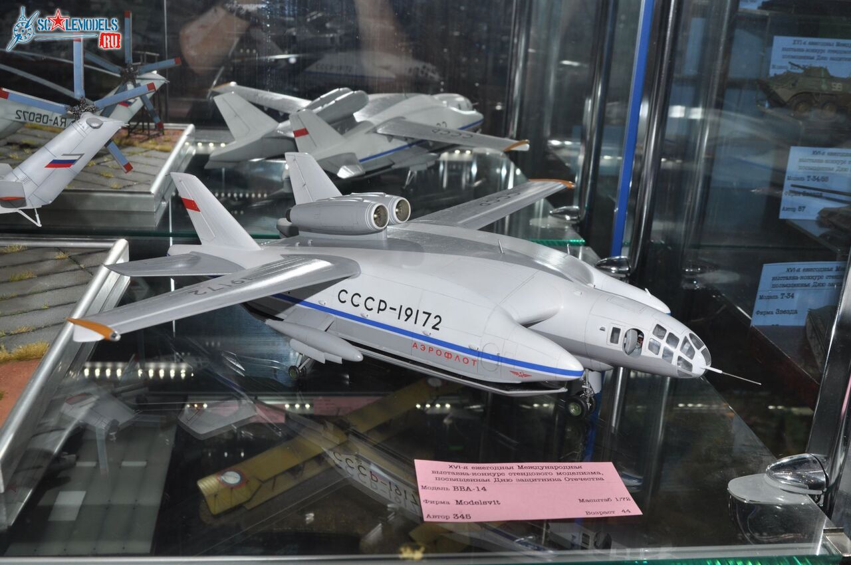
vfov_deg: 43.5
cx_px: 426
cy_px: 282
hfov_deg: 62.0
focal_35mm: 30
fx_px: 708
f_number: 10
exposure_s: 1/200
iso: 200
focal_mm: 20
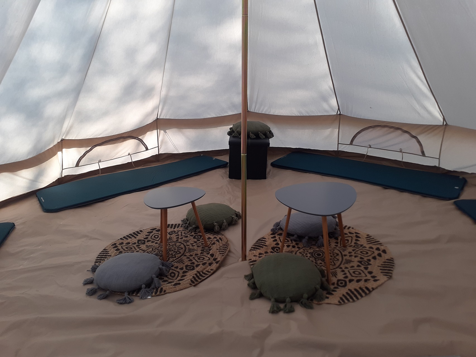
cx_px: 238
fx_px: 371
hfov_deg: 65.3
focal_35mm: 27
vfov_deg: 51.4
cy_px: 178
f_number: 1.9
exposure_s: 1/100
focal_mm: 3.6
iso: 40
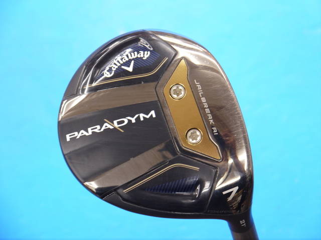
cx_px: 160
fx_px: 779
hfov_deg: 23.3
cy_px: 120
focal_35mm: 84
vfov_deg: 17.6
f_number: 5.6
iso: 800
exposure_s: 1/50
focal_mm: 42
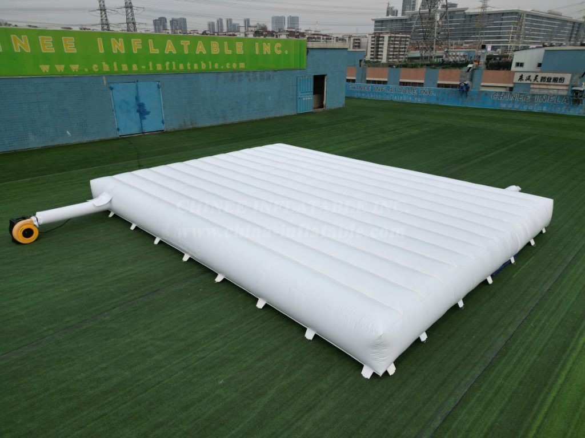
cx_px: 292
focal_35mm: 24
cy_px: 219
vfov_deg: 56.8
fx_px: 406
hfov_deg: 71.6
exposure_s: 1/3000
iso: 120
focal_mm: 6.72
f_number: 1.7
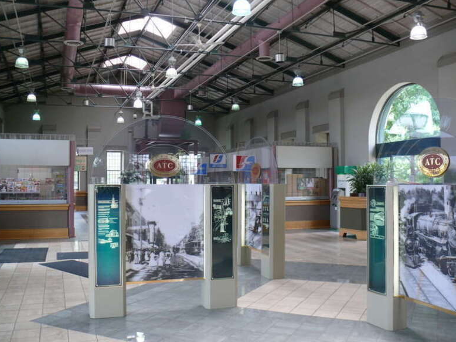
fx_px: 474
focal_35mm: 36
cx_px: 226
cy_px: 171
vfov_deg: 39.6
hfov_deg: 51.4
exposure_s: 1/60
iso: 100
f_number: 2.8
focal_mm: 7.4
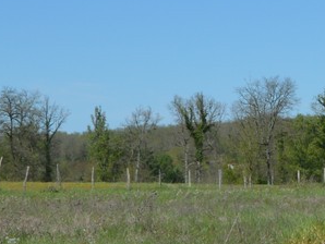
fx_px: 1635
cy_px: 154
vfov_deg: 8.5
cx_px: 357
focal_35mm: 174
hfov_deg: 11.2
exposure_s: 1/320
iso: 100
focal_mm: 20
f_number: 9
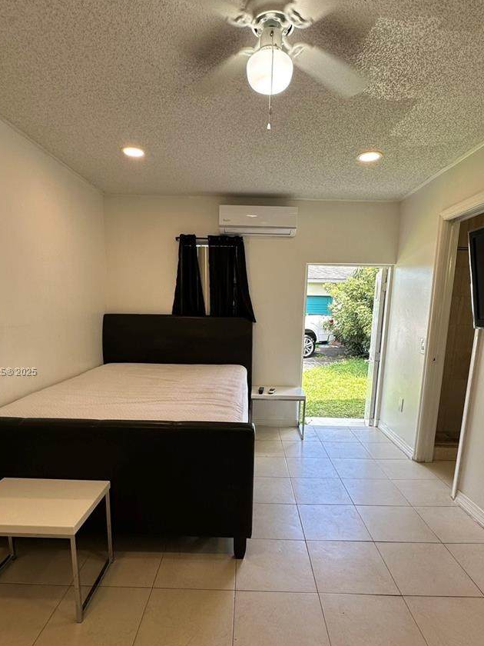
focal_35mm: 20
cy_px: 372
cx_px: 241
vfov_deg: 81.2
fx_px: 373
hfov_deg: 66.0
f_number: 2.2
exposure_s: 1/120
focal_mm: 2.22
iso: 64
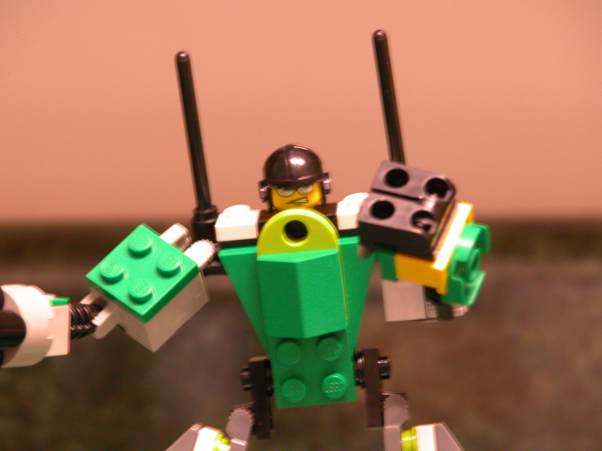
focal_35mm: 281
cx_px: 300
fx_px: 4887
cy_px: 226
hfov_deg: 7.0
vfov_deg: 5.3
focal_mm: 71.2
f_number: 5.3
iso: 400
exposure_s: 1/3
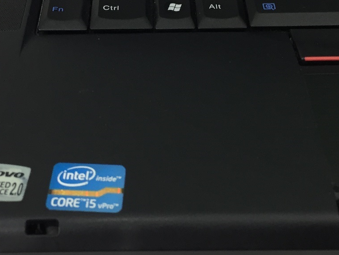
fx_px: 607
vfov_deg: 23.3
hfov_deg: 31.1
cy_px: 49
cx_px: 136
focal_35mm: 62
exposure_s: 1/33
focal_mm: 4.15
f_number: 2.2
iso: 80
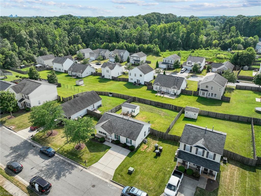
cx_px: 130
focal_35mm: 24
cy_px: 98
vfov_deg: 56.8
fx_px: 181
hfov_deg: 71.6
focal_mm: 12.29
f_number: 2.8
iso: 220
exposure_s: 1/2500
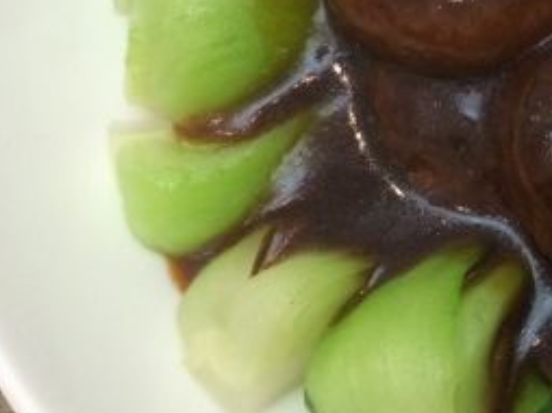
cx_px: 706
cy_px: 5
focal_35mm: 80
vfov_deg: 18.0
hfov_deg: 22.1
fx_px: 1275
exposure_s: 1/33
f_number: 2.2
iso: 320
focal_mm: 4.15
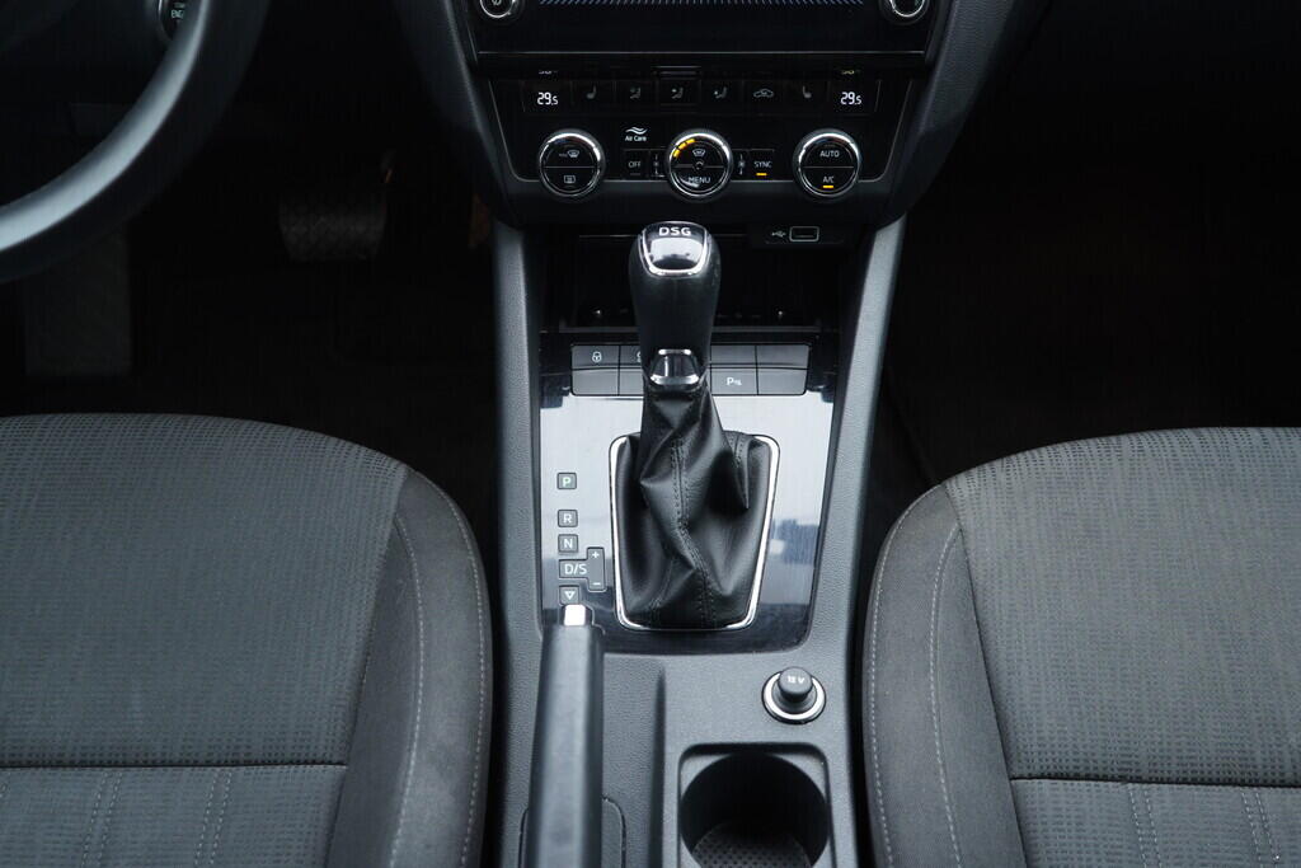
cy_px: 434
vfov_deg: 36.9
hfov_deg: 53.1
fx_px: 1301
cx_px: 650
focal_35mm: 36
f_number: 2.8
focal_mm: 24
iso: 400
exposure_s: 1/40
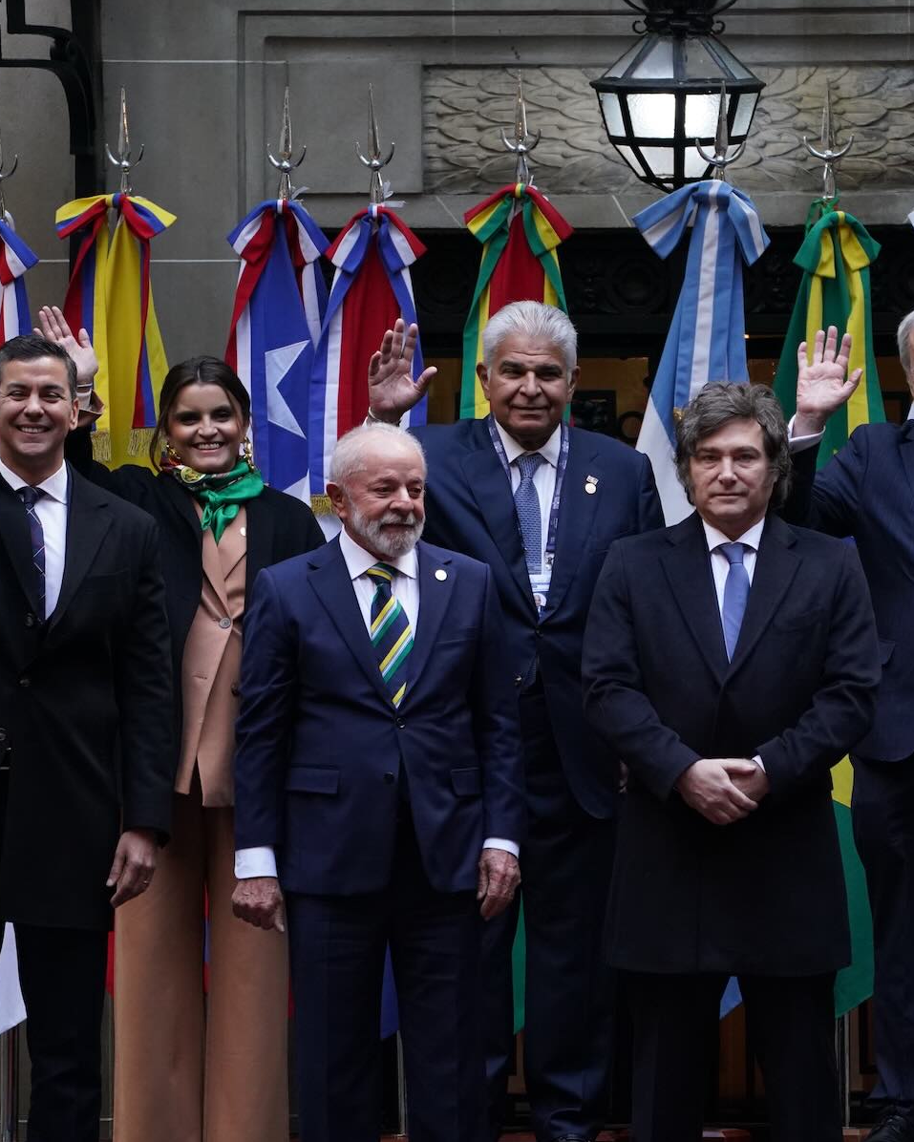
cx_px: 692
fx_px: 16330
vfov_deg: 4.0
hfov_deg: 3.2
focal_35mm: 483
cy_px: 572
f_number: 5.6
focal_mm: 342
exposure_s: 1/400
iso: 3200
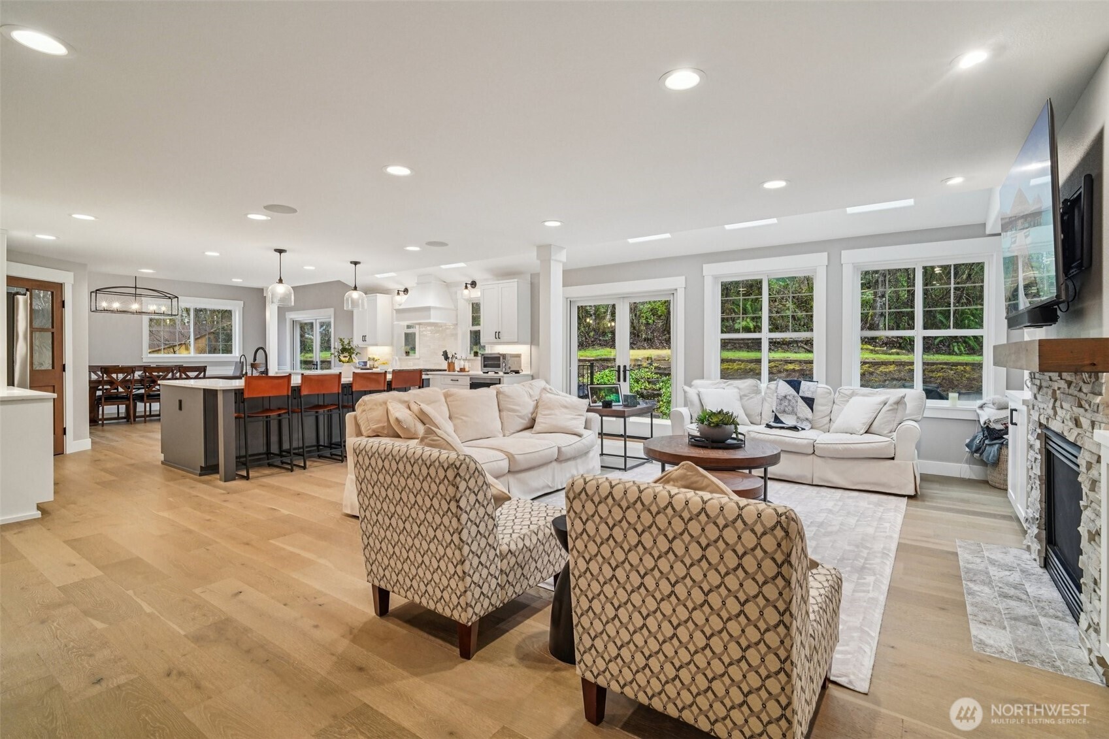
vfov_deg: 73.7
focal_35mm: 16
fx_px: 493
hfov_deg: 96.7
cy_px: 370
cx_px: 554
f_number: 8
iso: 1600
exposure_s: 1/30
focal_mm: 16
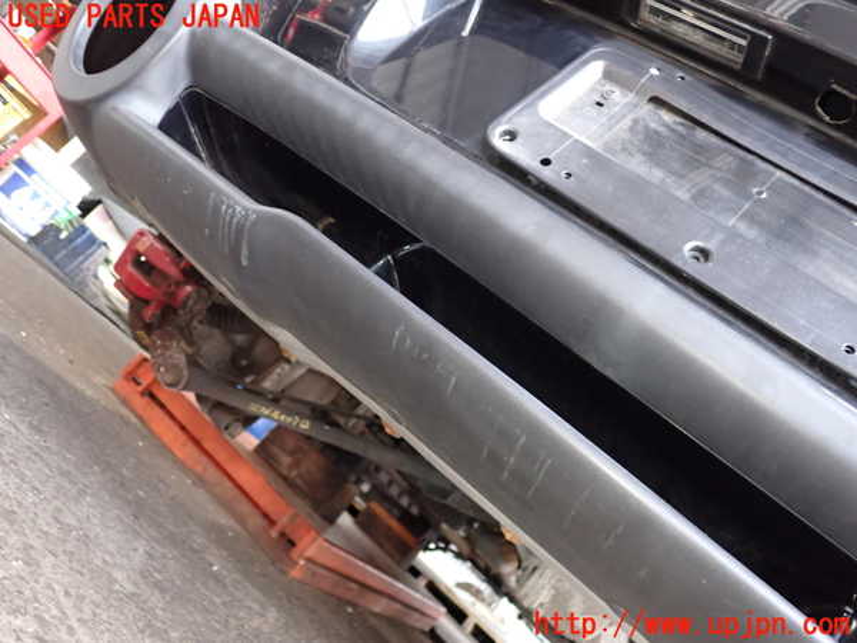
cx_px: 428
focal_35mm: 30
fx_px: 743
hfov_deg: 60.0
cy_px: 322
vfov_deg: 46.8
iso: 500
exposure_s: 1/30
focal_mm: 5.4
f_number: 2.3
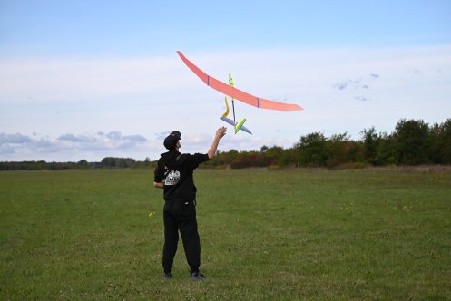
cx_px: 226
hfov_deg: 20.4
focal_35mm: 100
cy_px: 150
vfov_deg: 13.7
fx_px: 1253
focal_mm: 100
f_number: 5.6
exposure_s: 1/3200
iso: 640
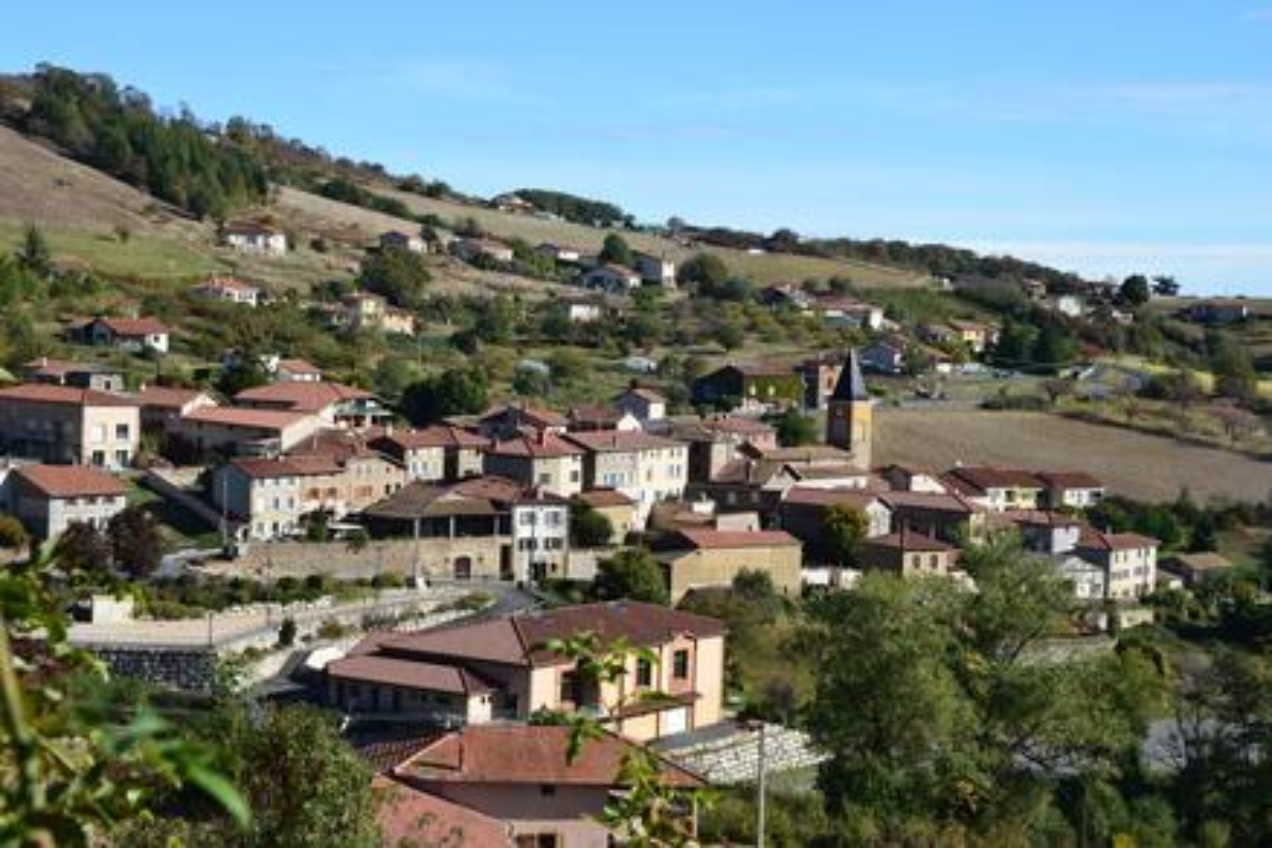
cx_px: 636
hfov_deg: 29.9
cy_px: 424
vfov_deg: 20.2
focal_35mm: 68
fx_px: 2385
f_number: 11
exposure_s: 1/400
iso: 400
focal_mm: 45
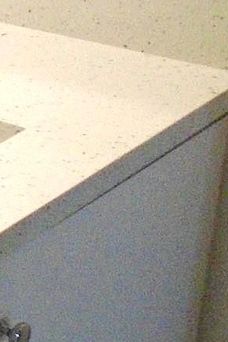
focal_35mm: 125
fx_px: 1188
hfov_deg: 9.4
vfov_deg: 16.4
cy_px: 142
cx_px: -376
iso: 320
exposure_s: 1/100
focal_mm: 4.6
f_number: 3.2
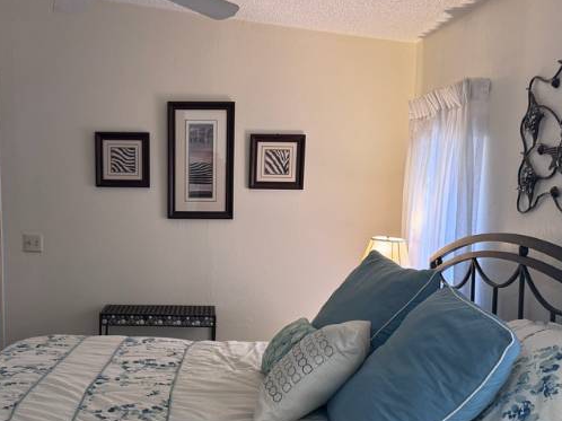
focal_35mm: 41
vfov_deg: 34.9
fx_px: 665
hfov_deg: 45.3
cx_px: 202
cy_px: 264
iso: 200
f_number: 1.78
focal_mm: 6.76
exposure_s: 1/120
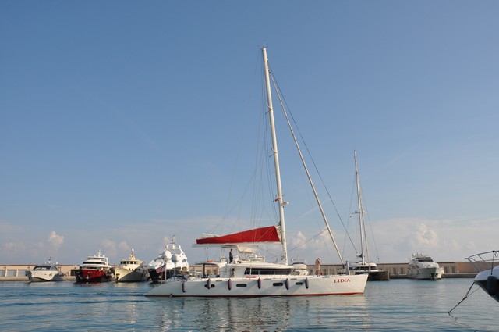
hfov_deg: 59.6
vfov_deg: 41.6
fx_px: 436
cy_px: 166
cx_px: 250
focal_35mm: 32
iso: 200
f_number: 10
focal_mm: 21
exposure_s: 1/400
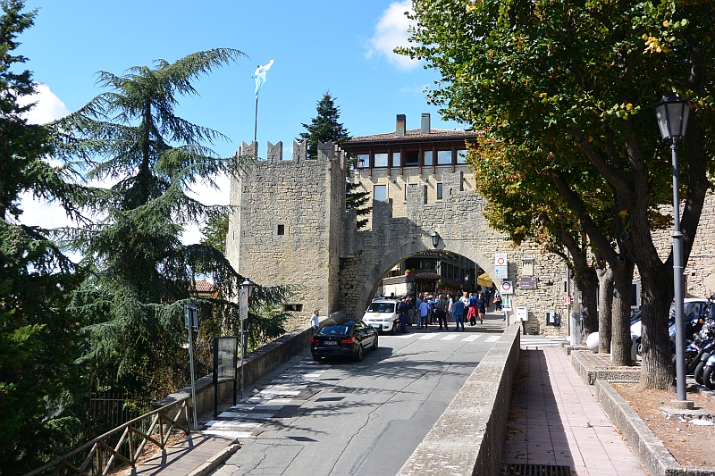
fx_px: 794
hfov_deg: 48.5
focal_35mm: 40
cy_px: 238
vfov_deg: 33.4
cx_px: 358
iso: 160
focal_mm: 15.1
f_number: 4.5
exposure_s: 1/640
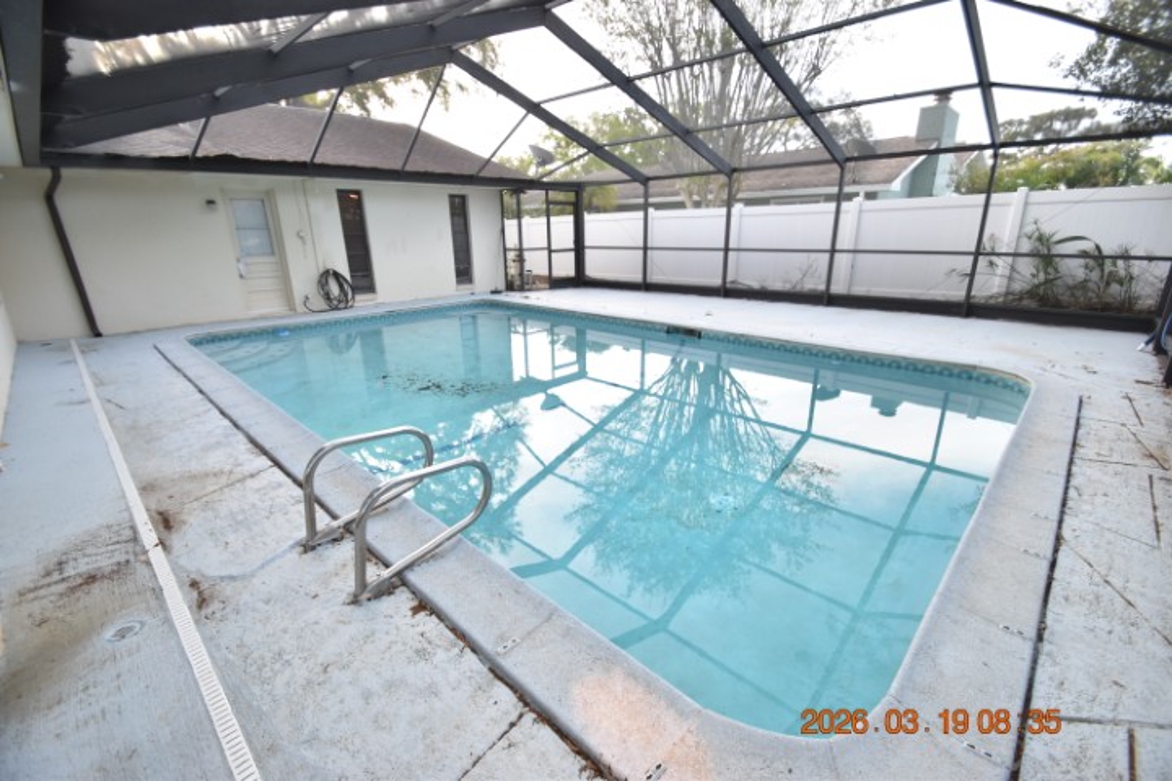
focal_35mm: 15
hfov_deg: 100.4
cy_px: 390
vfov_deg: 77.3
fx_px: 488
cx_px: 586
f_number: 3.5
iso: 800
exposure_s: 1/350
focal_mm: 10
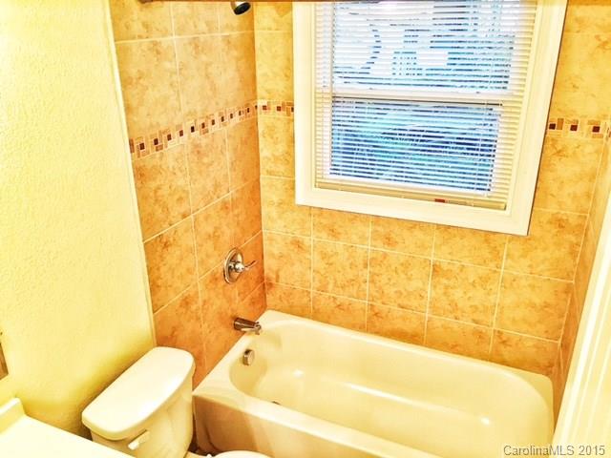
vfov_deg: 48.2
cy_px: 229
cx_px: 306
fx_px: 512
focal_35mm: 29
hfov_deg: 61.7
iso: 64
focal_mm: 4.15
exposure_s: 1/30
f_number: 2.2
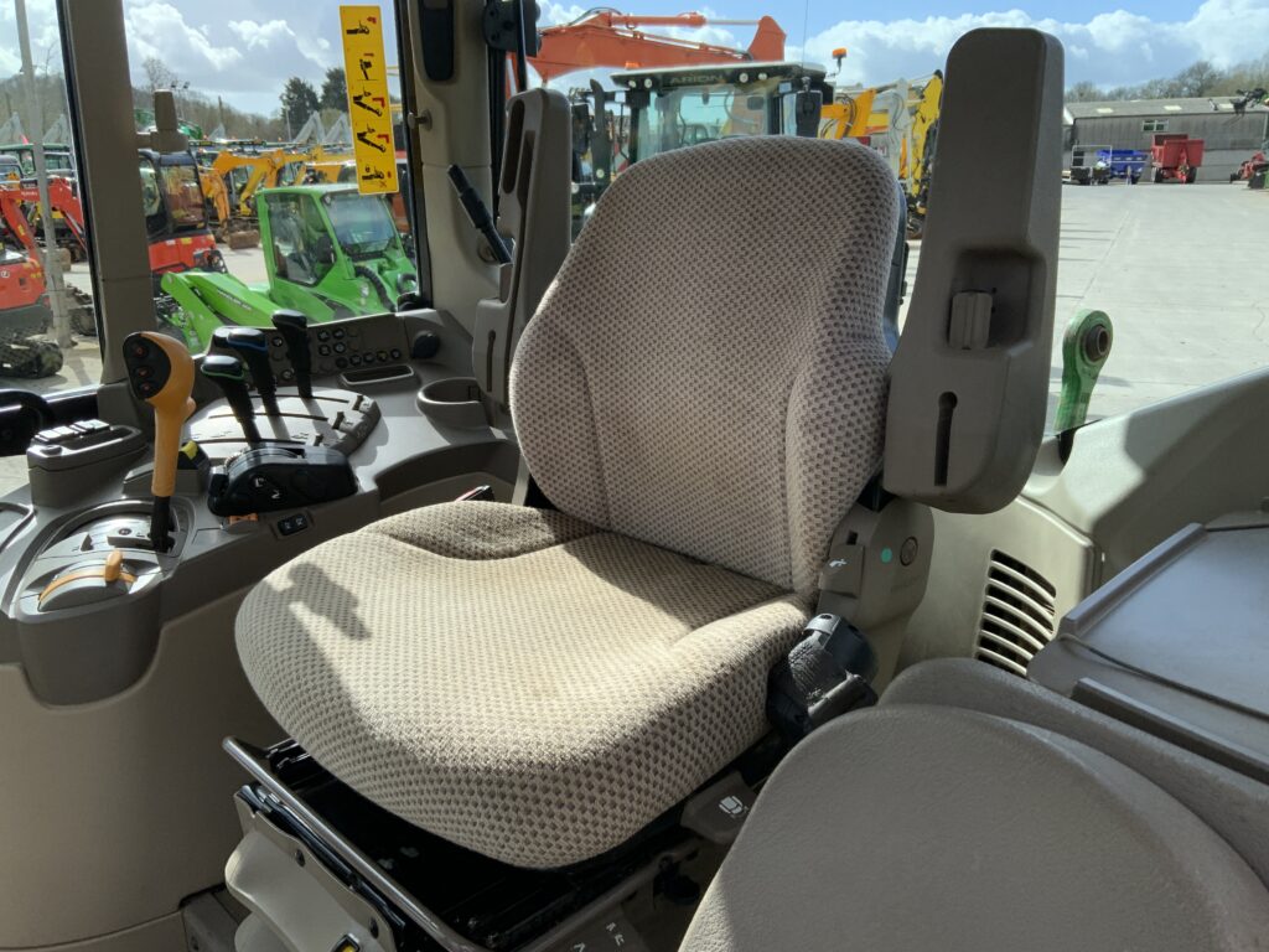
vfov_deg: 48.2
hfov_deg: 61.7
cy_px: 476
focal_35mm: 29
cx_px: 634
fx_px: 1063
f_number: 1.8
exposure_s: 1/739
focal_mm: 3
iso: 16
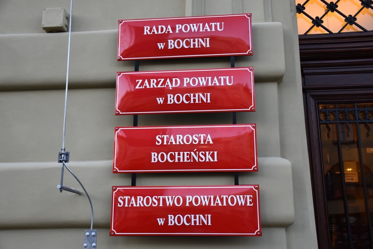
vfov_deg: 33.0
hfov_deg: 47.9
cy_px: 124
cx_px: 186
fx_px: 420
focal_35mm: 40
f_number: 4
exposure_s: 1/60
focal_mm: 27
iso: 500
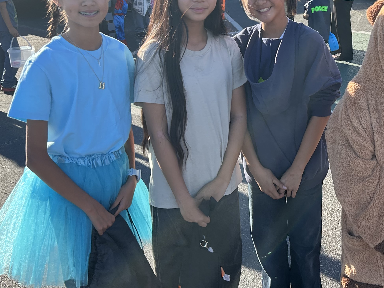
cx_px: 322
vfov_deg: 26.9
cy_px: 93
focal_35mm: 54
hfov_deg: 34.2
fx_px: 599
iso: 50
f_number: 1.5
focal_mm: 5.7
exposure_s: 1/1079
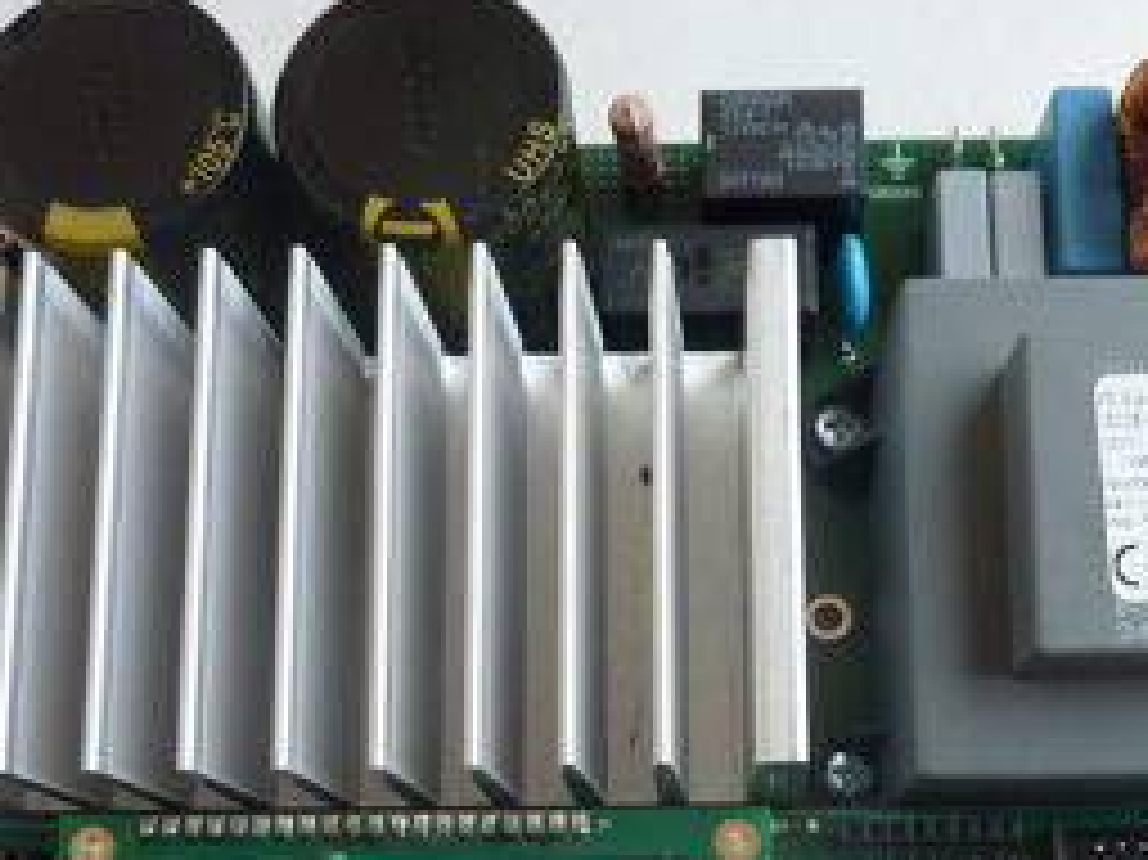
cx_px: 689
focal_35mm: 47
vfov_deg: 29.7
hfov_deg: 40.3
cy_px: 756
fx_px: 1558
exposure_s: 1/50
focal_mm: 4.1
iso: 80
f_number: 3.3
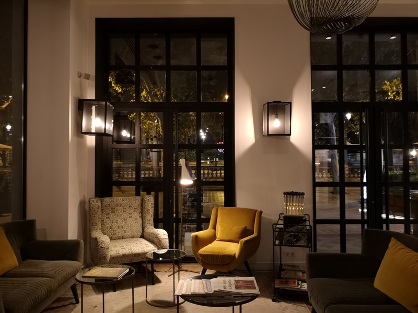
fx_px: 326
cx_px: 209
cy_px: 156
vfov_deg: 51.4
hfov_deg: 65.3
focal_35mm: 27
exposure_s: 1/25
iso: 500
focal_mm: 3.95
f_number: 1.8
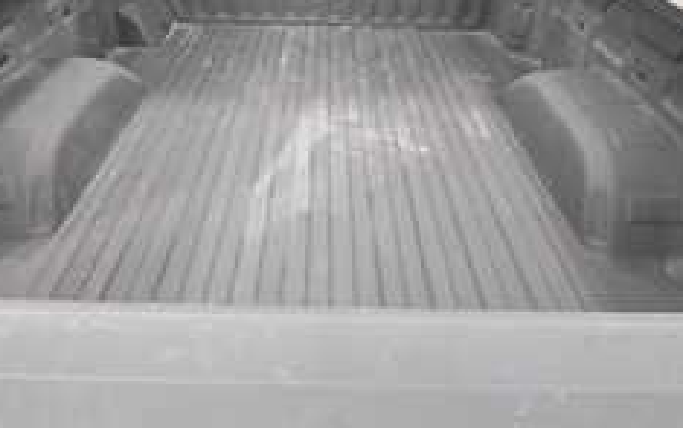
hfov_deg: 70.4
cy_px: 51
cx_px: 328
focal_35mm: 26
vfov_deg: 43.9
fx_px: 484
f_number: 4.5
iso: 1600
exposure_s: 1/125
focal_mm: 10
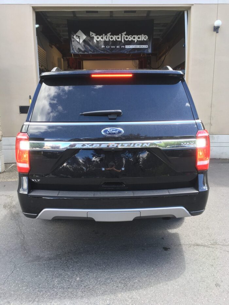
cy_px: 152
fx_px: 256
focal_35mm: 29
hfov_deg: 48.2
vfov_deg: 61.7
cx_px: 114
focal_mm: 4.15
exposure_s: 1/120
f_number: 2.2
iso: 25
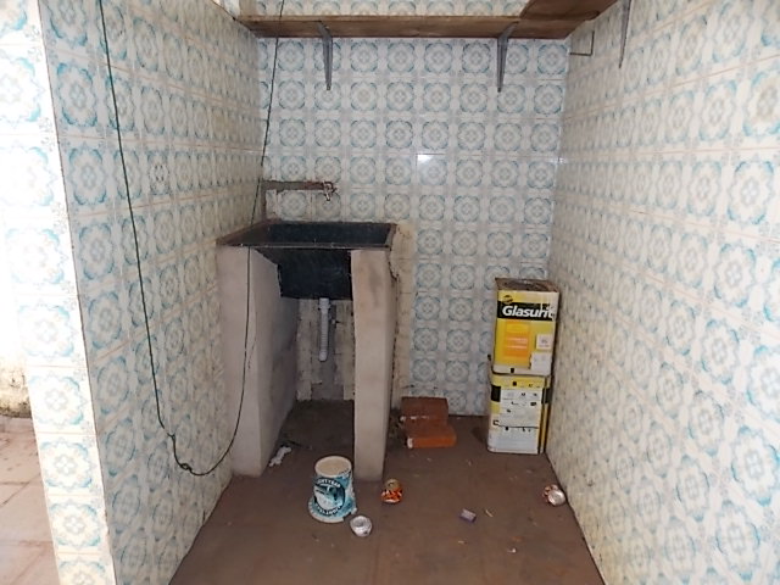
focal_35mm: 23
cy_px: 292
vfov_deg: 58.9
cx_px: 390
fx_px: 518
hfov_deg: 73.9
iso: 80
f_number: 3.1
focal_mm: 4
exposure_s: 1/100
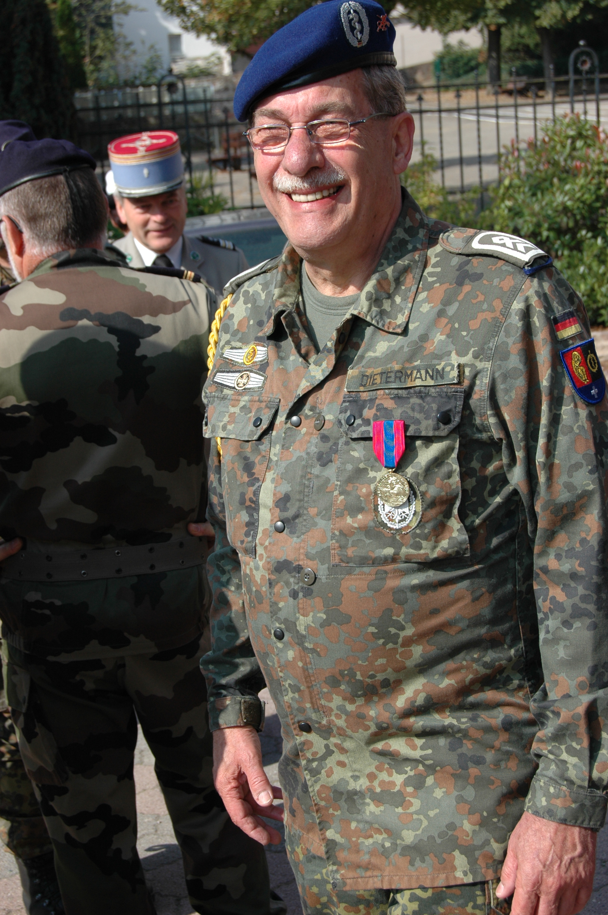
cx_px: 304
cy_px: 458
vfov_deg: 31.9
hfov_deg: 21.5
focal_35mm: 63
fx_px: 1599
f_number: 9
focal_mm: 42
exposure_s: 1/320
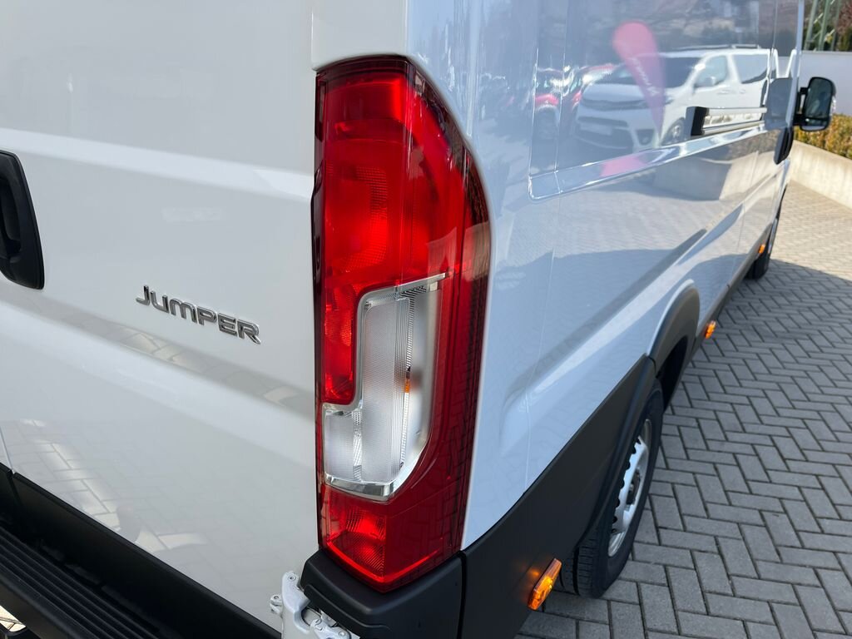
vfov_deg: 53.1
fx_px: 640
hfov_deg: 67.3
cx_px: 426
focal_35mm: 26
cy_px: 320
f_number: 1.6
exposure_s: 1/1086
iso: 50
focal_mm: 5.1
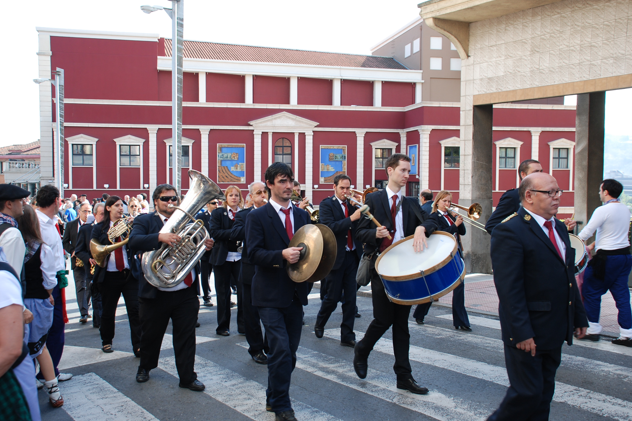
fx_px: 649
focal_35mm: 37
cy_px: 206
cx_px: 313
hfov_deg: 51.9
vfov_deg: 35.9
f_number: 5.6
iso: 180
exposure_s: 1/125
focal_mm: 24
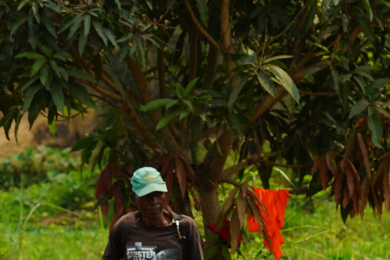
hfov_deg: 8.2
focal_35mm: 252
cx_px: 173
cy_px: 406
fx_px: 2729
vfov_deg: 5.4
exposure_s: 1/400
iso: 100
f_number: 5
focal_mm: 73
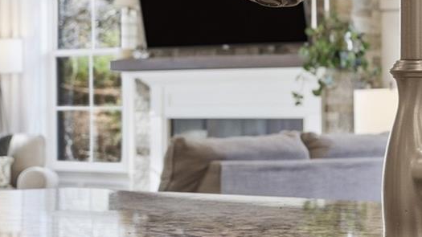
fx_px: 1578
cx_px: 258
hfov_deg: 15.2
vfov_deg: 8.6
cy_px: 115
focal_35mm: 141
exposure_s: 1/80
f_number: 7.1
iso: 250
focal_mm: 34.5
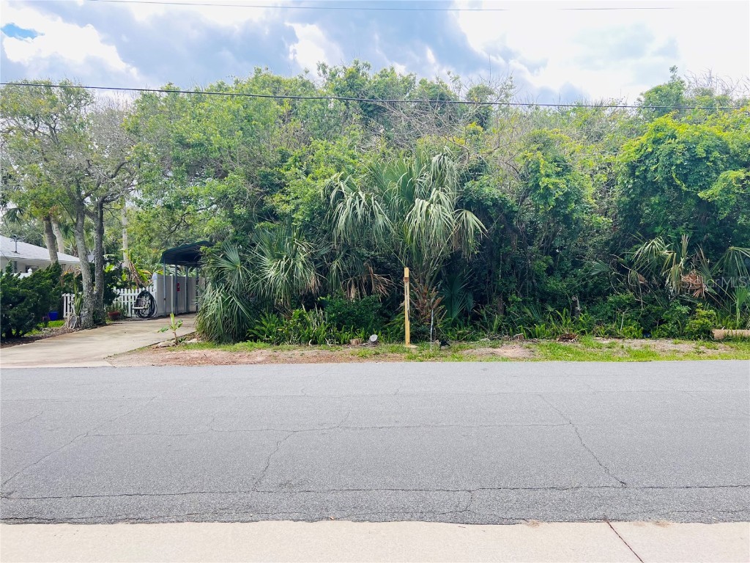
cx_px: 375
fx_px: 563
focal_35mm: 26
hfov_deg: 67.3
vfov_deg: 53.1
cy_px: 282
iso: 50
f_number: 1.5
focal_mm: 5.7
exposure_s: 1/654
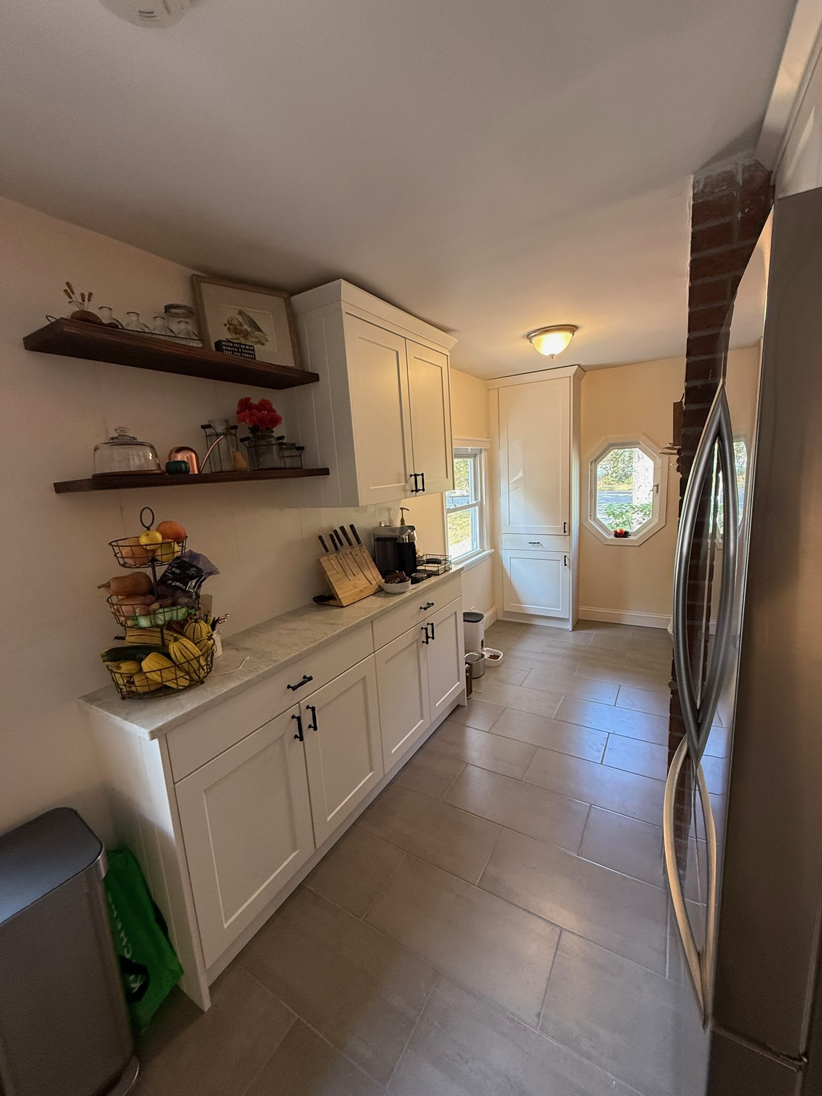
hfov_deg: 85.7
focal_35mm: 14
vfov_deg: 102.1
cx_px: 411
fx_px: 443
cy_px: 548
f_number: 2.2
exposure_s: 1/99
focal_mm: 2.22
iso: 250
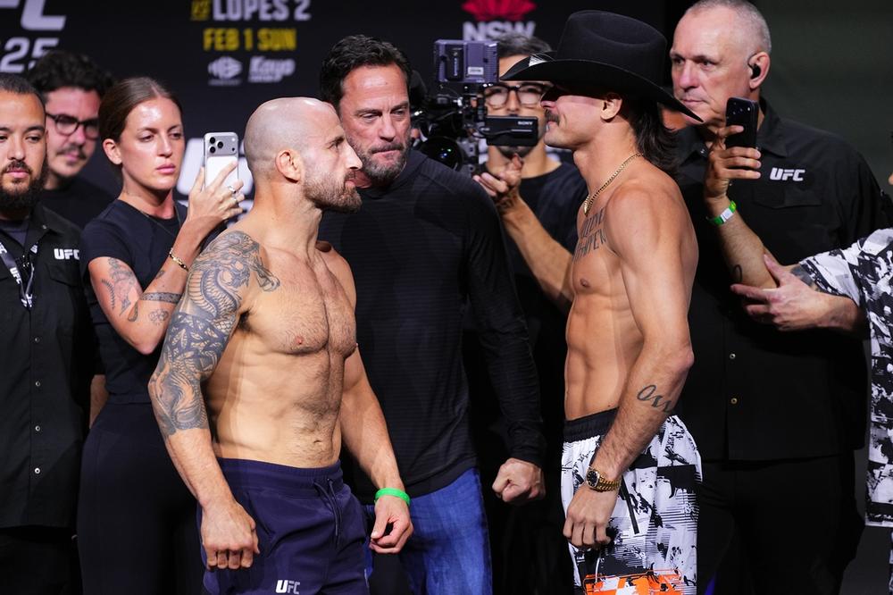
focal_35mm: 200
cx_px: 446
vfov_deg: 6.9
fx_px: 4959
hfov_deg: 10.3
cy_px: 298
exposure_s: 1/500
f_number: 2.8
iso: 1600
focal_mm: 200
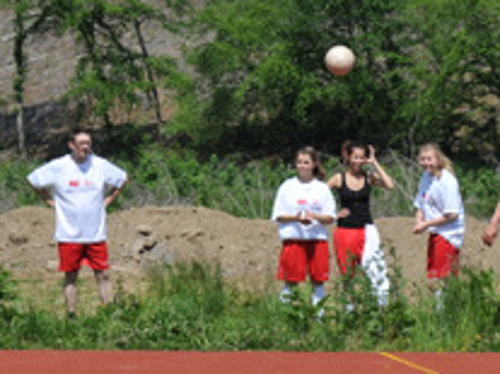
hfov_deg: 8.1
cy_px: 188
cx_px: 225
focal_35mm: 244
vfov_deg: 6.1
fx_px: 3522
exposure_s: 1/640
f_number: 8
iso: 200
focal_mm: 70
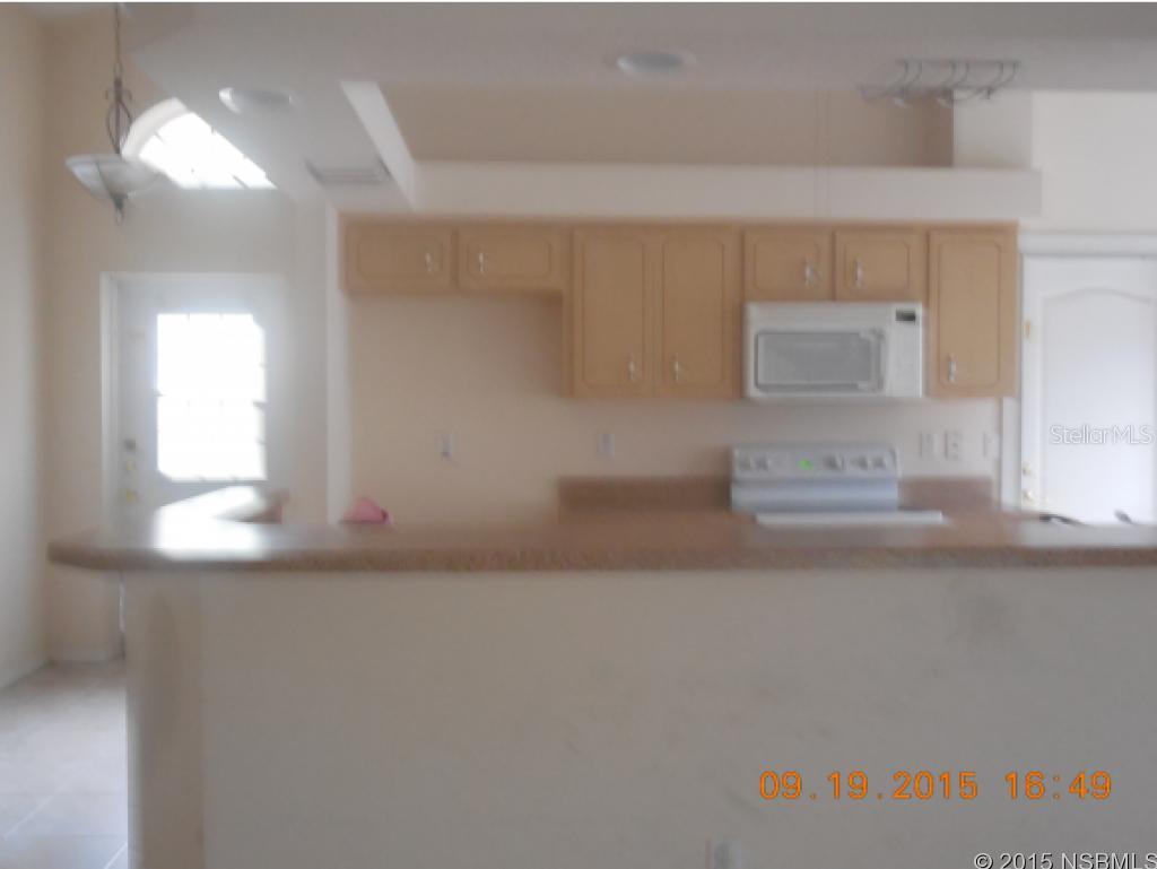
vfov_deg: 40.7
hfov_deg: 52.6
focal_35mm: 35
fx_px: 1170
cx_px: 578
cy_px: 434
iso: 800
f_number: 3.7
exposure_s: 1/13
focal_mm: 6.3
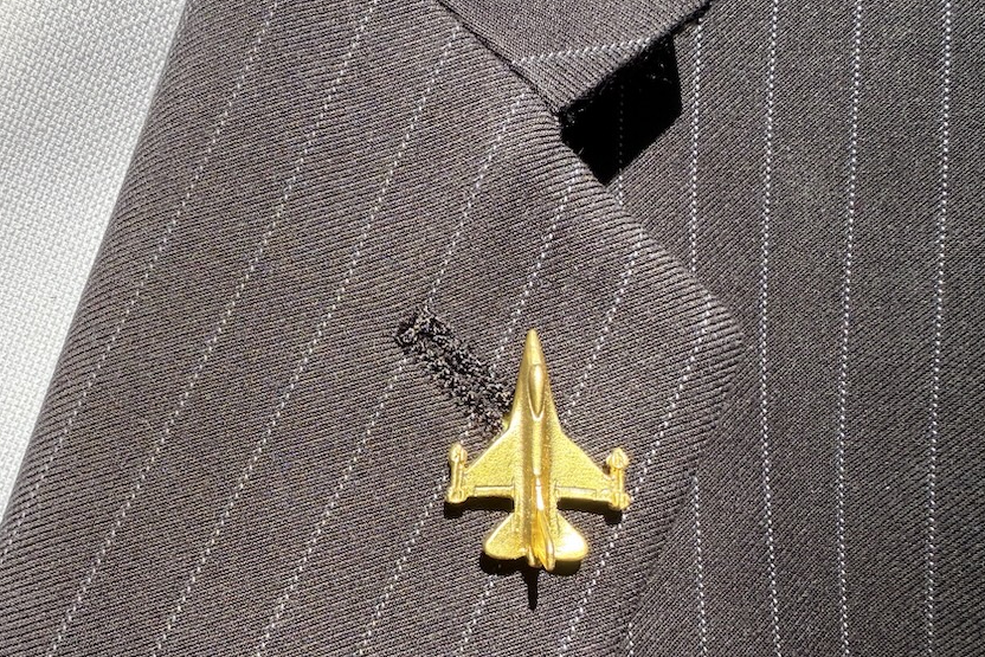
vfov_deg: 43.2
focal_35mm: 30
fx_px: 821
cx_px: 399
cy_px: 419
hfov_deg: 61.4
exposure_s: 1/459
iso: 64
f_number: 2.2
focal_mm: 2.22
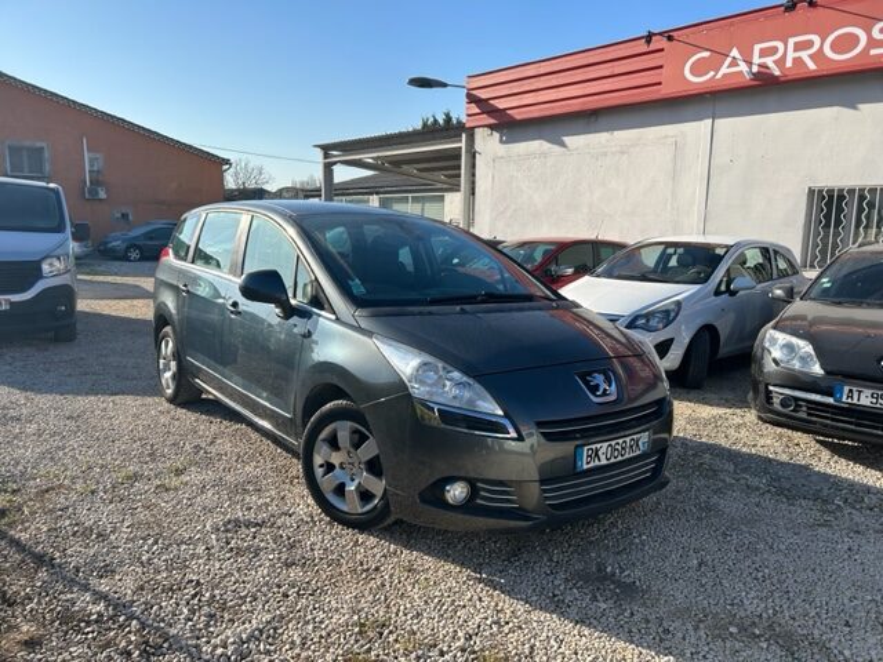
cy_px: 331
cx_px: 442
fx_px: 663
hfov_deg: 67.3
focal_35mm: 26
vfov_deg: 53.1
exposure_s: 1/3356
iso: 50
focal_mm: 5.7
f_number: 1.5
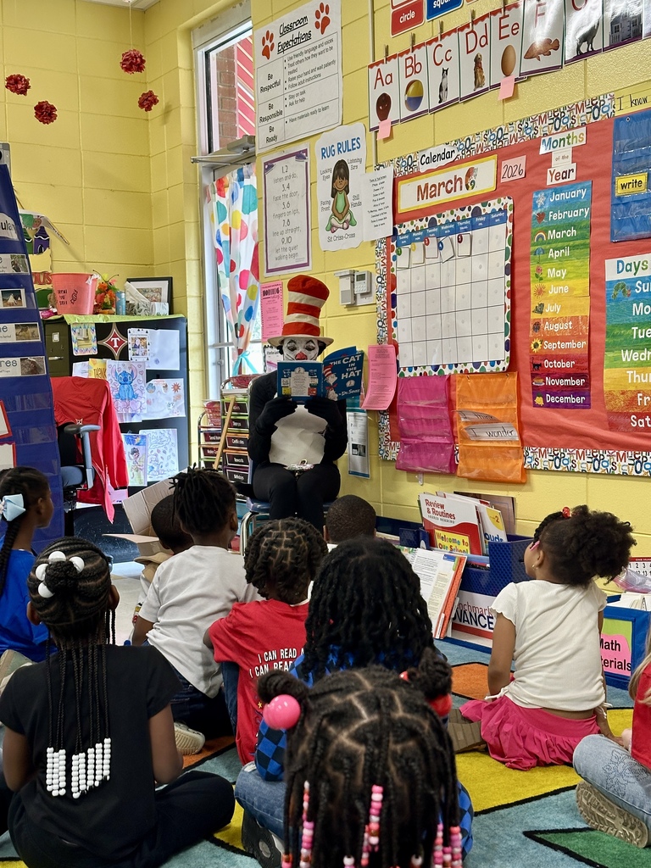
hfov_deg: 30.3
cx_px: 326
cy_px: 434
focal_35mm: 48
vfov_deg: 39.7
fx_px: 1204
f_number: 1.78
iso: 160
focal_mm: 6.86
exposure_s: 1/60
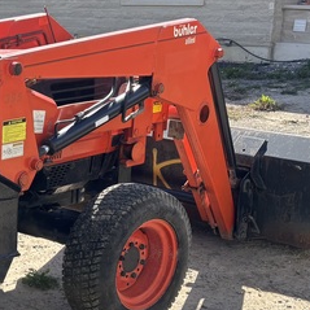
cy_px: 187
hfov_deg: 20.3
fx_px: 780
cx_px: -106
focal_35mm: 77
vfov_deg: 22.4
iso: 50
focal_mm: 5.96
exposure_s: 1/1092
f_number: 1.6
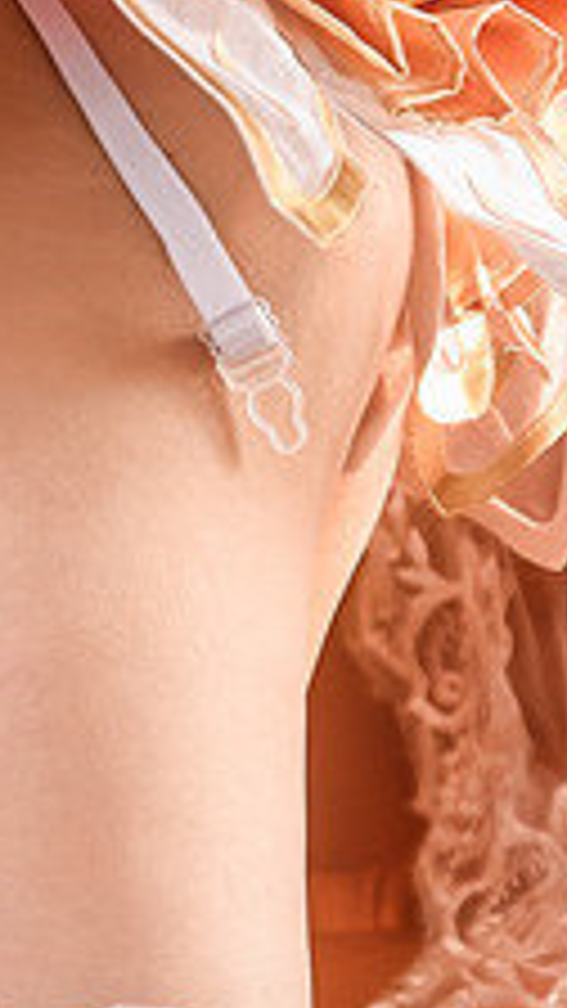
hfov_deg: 4.8
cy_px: -338
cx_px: -464
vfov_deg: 8.4
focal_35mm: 252
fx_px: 6735
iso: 640
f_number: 3.5
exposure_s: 1/100
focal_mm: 46
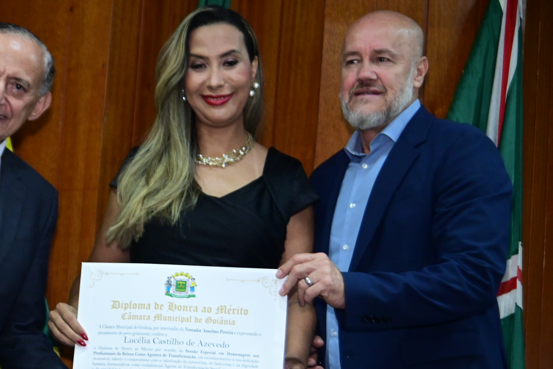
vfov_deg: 13.9
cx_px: 153
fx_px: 1505
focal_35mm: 98
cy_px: 256
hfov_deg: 20.7
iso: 5000
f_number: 5.6
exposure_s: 1/250
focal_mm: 66
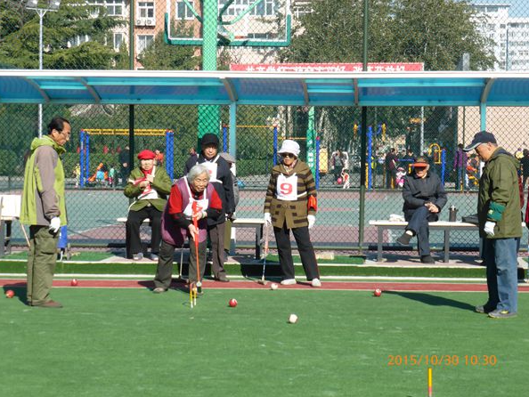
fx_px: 1605
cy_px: 199
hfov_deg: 18.7
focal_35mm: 105
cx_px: 263
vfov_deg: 14.1
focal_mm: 17.1
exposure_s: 1/400
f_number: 5.3
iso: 100
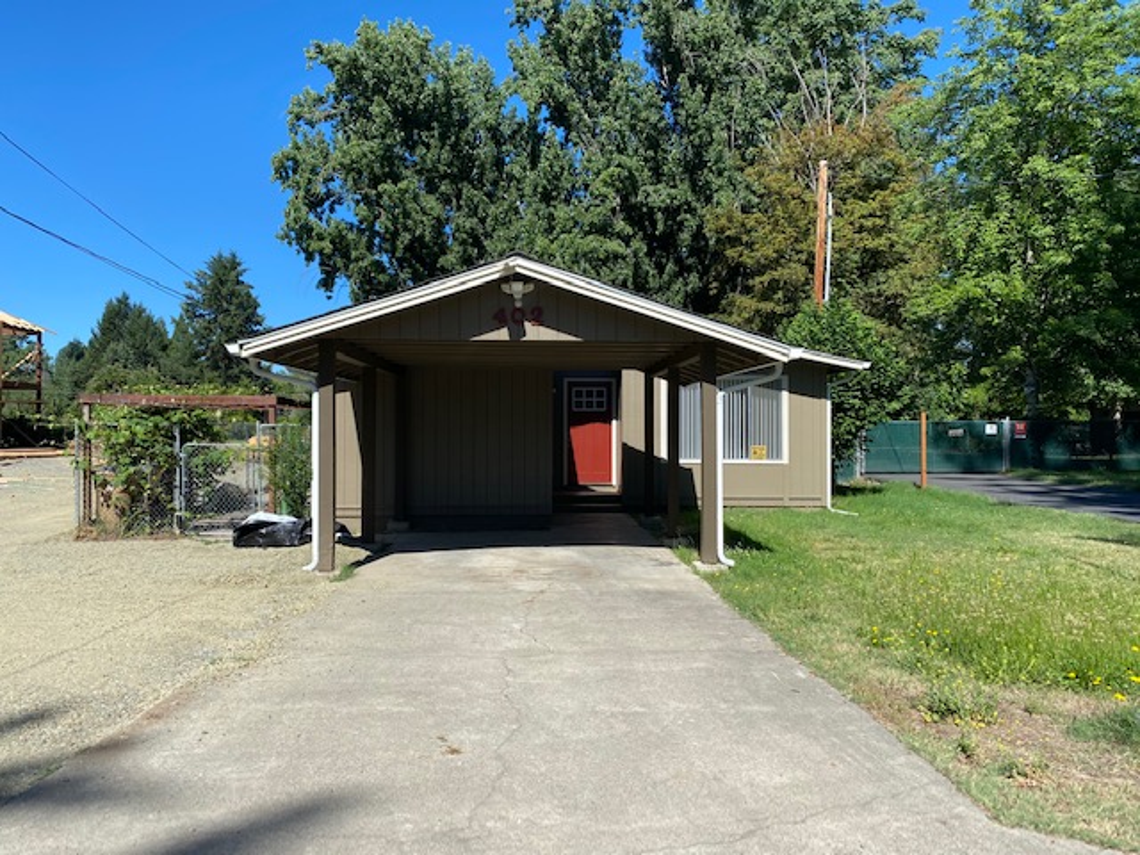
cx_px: 570
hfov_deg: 67.3
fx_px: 856
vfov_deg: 53.1
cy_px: 428
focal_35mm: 26
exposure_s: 1/2183
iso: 32
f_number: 1.8
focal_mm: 4.25
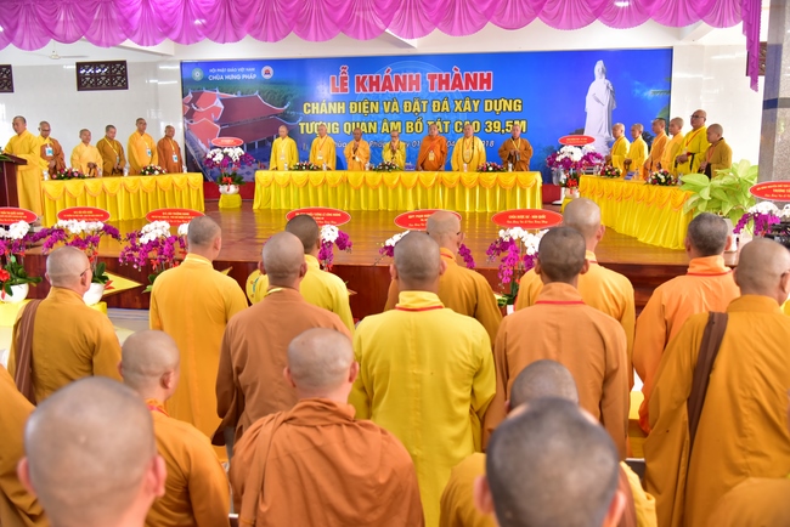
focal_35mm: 34
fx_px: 746
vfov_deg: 38.9
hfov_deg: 55.8
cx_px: 395
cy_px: 264
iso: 800
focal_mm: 34
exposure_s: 1/40
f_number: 4
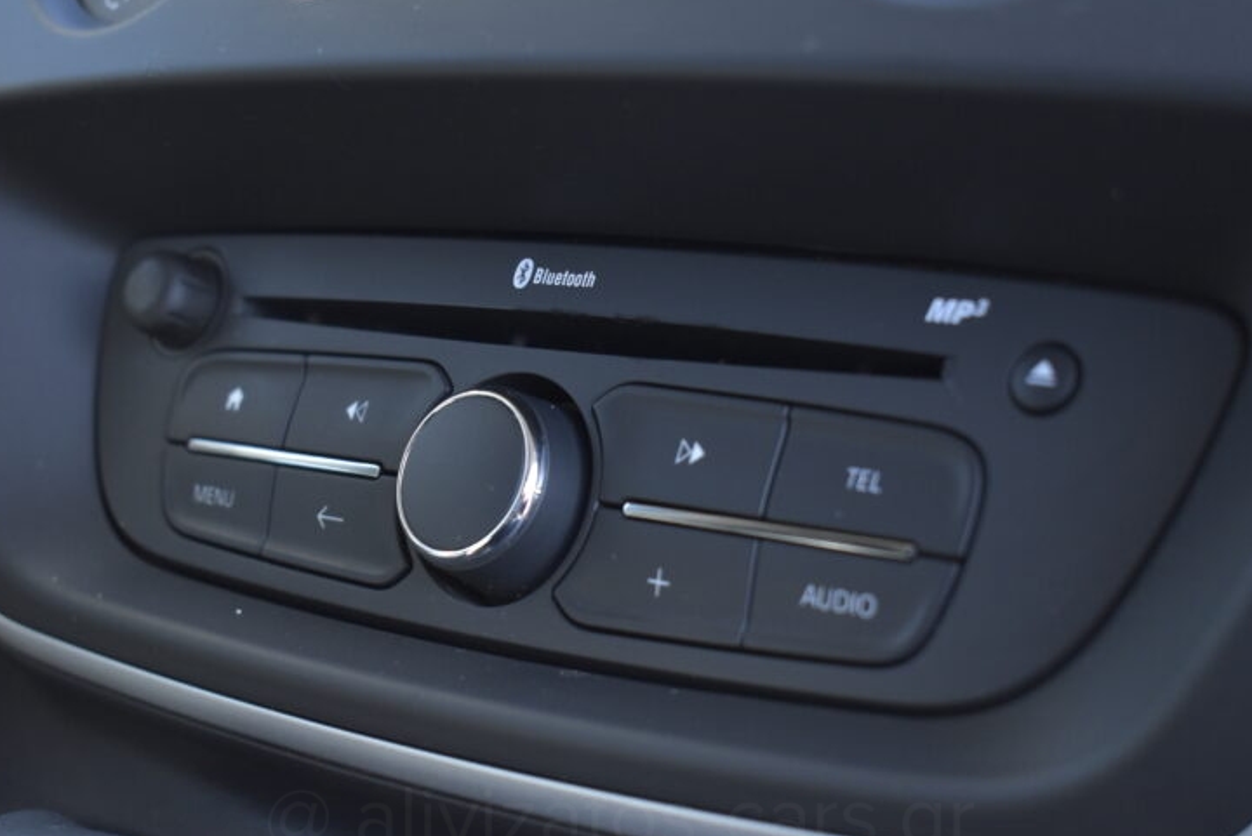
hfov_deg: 31.4
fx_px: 2227
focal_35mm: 64
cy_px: 439
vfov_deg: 21.3
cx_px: 619
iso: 1600
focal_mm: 40
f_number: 5
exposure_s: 1/320
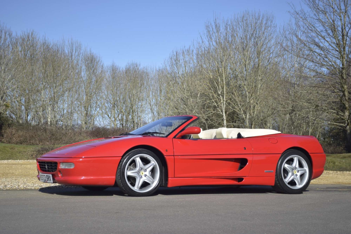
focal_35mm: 66
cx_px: 176
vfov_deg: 20.6
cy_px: 117
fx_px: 643
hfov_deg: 30.5
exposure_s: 1/500
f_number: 5.6
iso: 100
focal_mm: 44
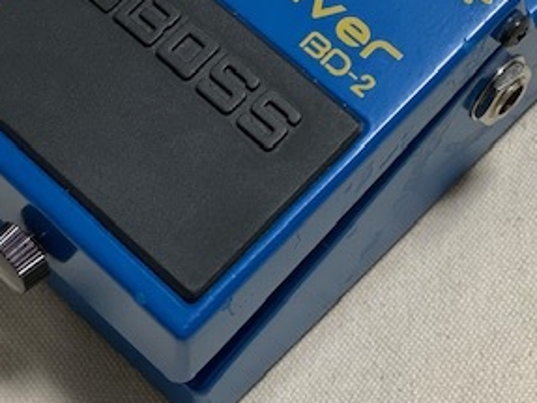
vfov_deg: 12.7
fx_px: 1799
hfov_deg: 17.0
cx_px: 288
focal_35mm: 116
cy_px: 71
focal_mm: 6
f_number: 2
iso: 160
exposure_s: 1/100
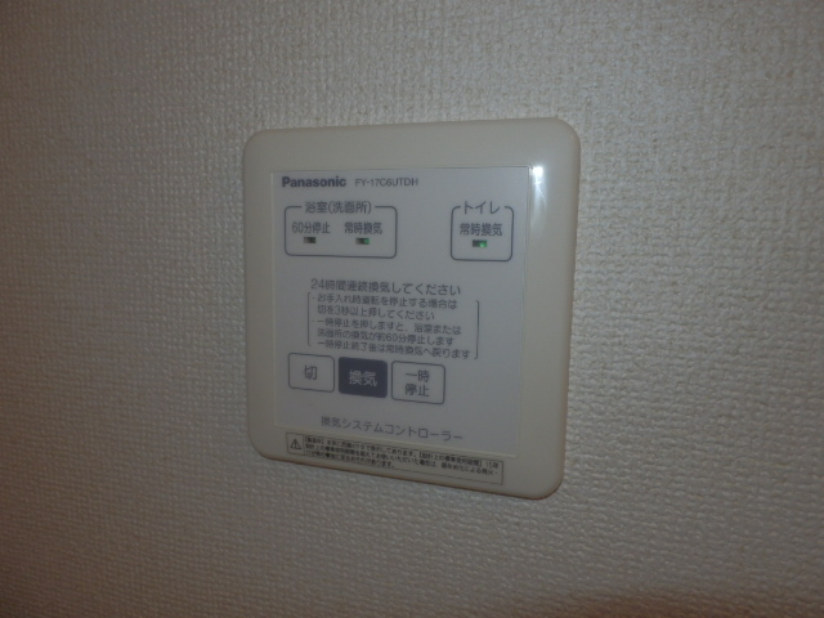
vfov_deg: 56.8
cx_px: 412
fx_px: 571
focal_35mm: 24
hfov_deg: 71.6
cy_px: 309
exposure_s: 1/30
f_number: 7.9
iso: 200
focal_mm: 4.2
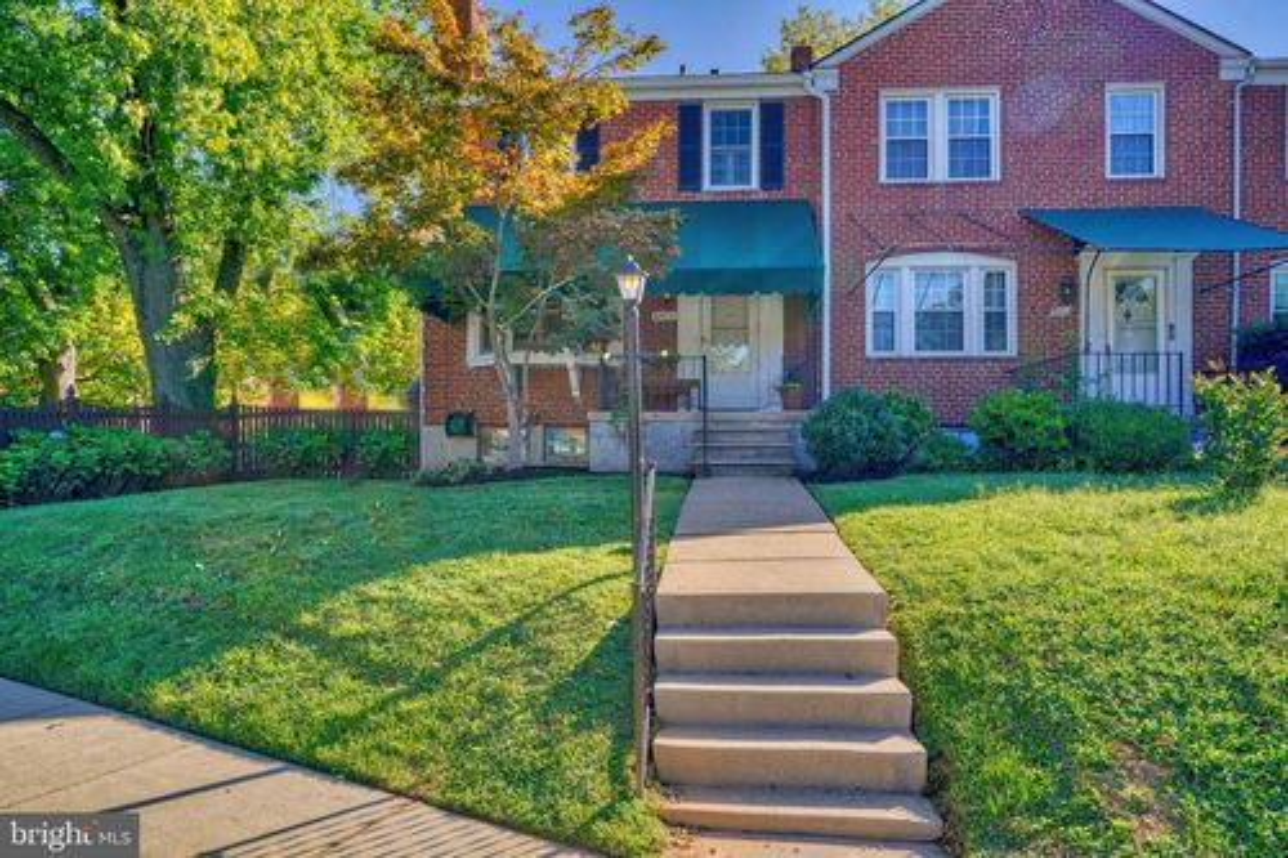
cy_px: 429
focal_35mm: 23
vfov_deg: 55.1
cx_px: 644
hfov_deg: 76.1
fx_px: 823
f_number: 9
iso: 320
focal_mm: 23
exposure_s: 1/1000
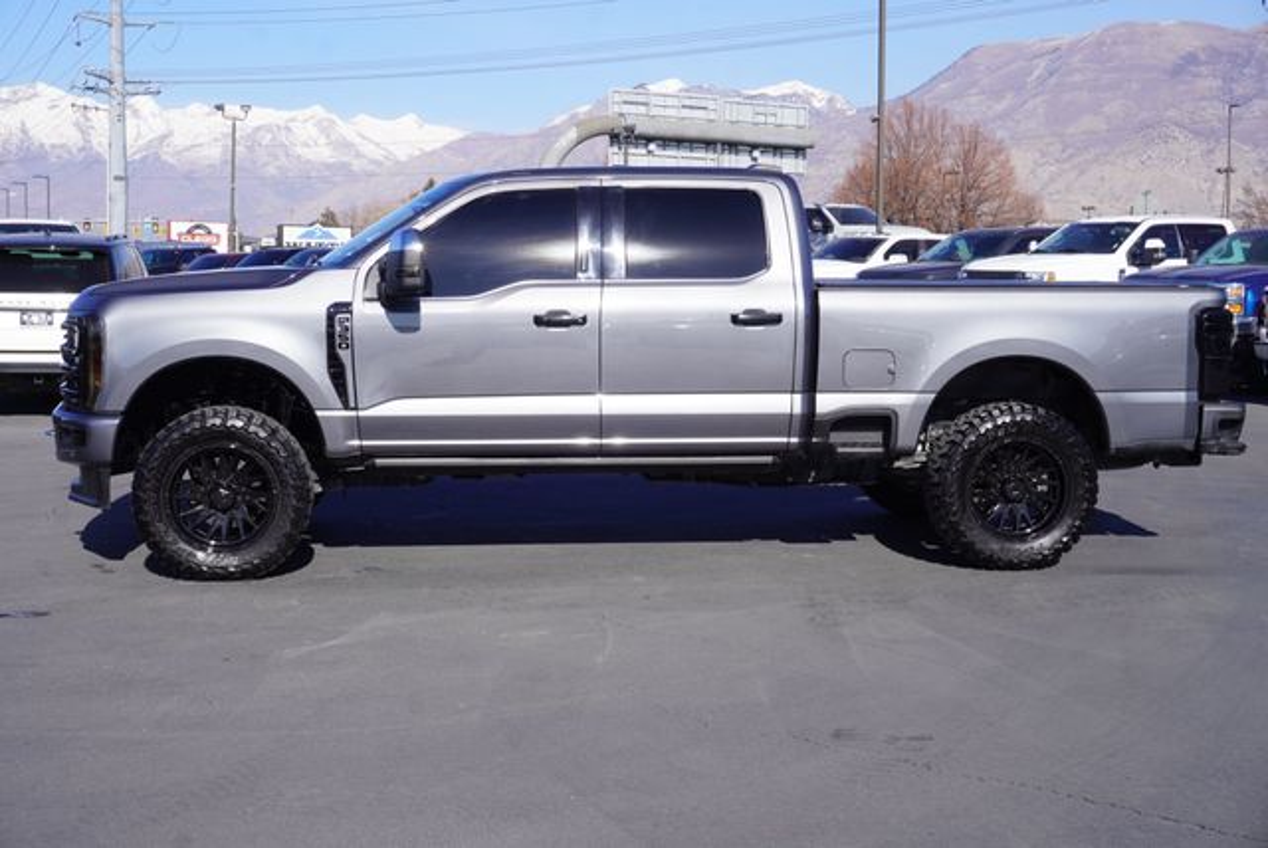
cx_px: 634
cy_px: 424
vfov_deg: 28.1
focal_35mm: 48
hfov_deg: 41.1
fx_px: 1692
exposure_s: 1/125
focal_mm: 32
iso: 100
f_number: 11
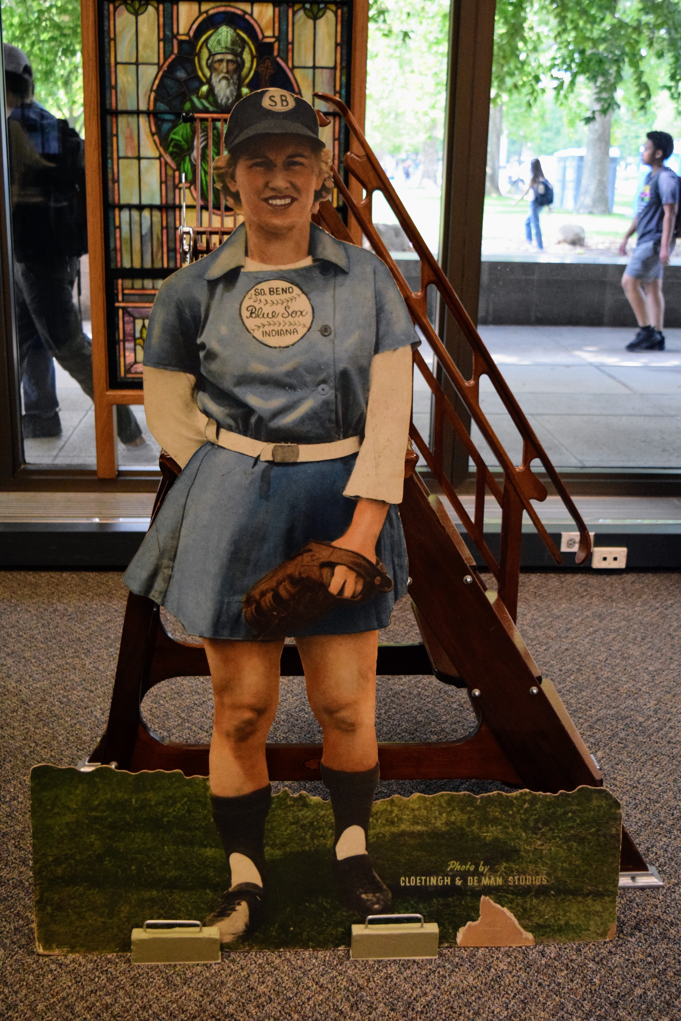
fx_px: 1149
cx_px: 340
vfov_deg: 47.9
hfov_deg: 33.0
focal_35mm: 40
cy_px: 510
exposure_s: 1/200
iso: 3200
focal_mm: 27
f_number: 4
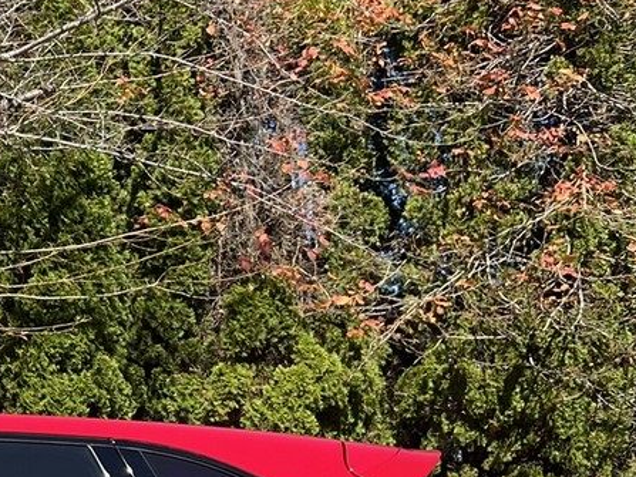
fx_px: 1708
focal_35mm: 93
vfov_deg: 15.8
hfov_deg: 18.3
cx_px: -361
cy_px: 383
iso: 50
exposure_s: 1/1449
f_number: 1.5
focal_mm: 5.7
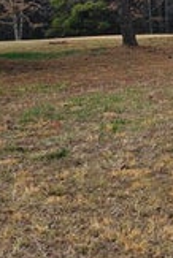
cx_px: 329
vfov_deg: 20.6
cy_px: -28
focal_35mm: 94
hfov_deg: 13.0
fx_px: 676
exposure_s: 1/406
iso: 10
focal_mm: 6.3
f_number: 1.7
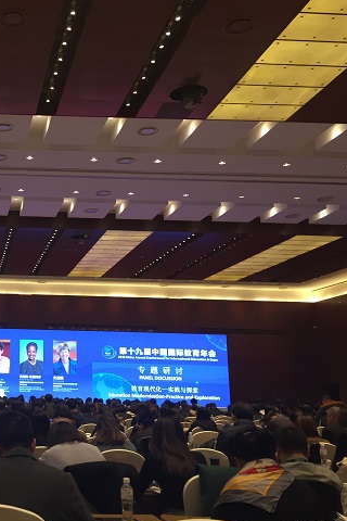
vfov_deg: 44.5
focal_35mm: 44
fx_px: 636
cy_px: 258
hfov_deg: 28.2
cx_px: -18
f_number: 2.2
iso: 80
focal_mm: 4.15
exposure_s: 1/33
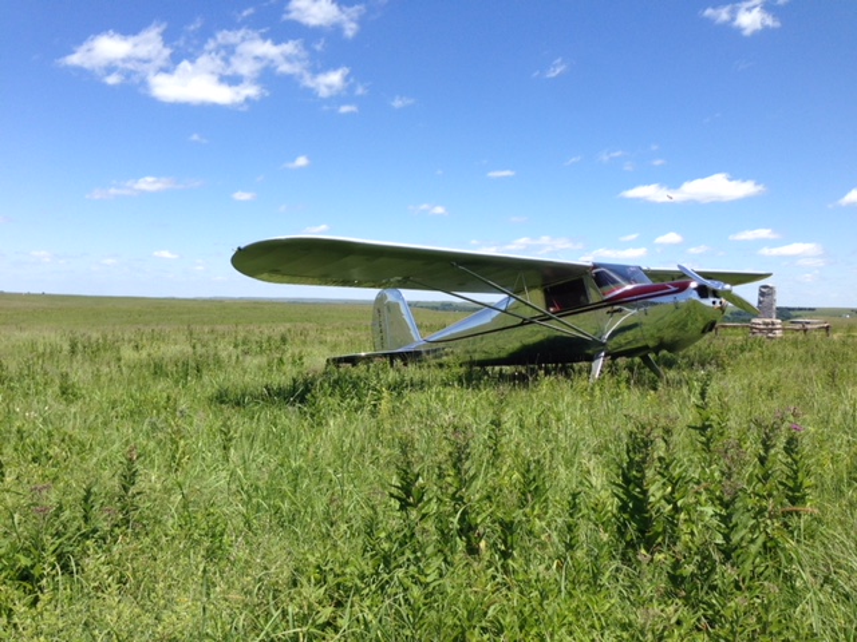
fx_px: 817
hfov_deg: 55.4
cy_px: 321
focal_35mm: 33
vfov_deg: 42.9
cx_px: 428
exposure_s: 1/1427
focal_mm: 4.12
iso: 50
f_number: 2.4
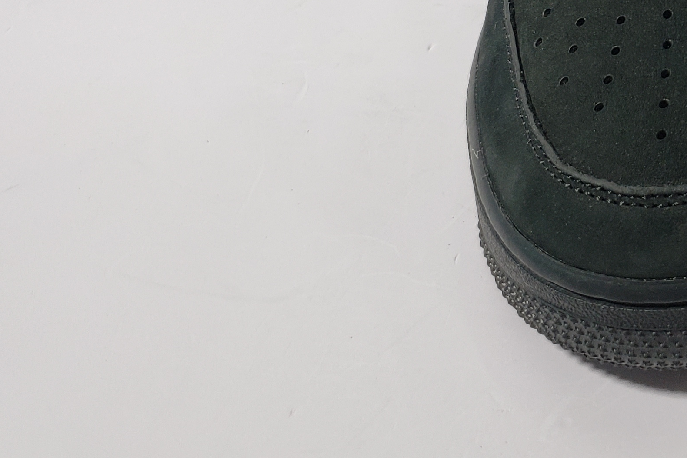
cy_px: -78
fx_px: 1317
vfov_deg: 18.8
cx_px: 813
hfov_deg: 26.2
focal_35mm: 69
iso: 50
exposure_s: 1/340
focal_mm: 4.3
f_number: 1.5
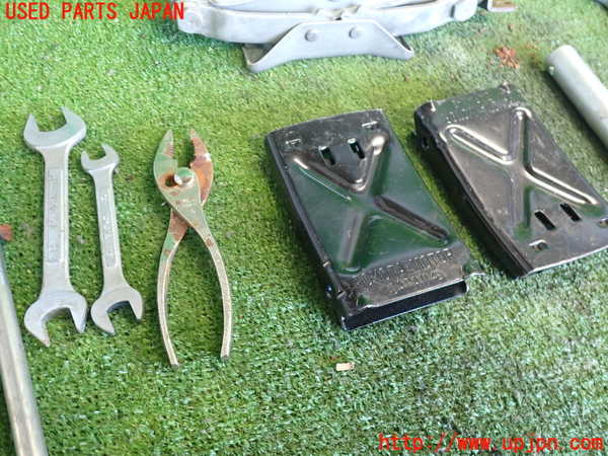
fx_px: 527
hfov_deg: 60.0
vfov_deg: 46.8
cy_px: 228
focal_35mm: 30
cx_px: 304
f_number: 2.3
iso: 500
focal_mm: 5.4
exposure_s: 1/30
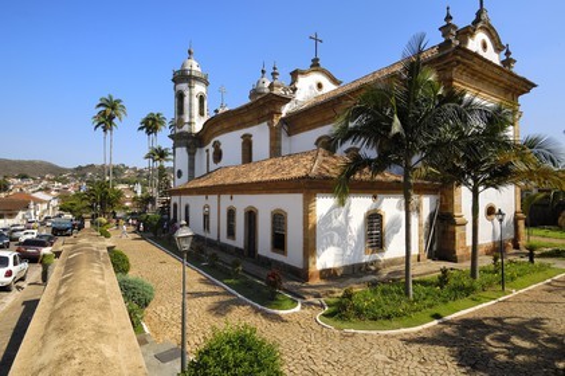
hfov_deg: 90.0
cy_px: 188
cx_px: 282
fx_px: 282
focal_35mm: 18
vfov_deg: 67.3
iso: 100
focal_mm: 12
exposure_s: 1/160
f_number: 11
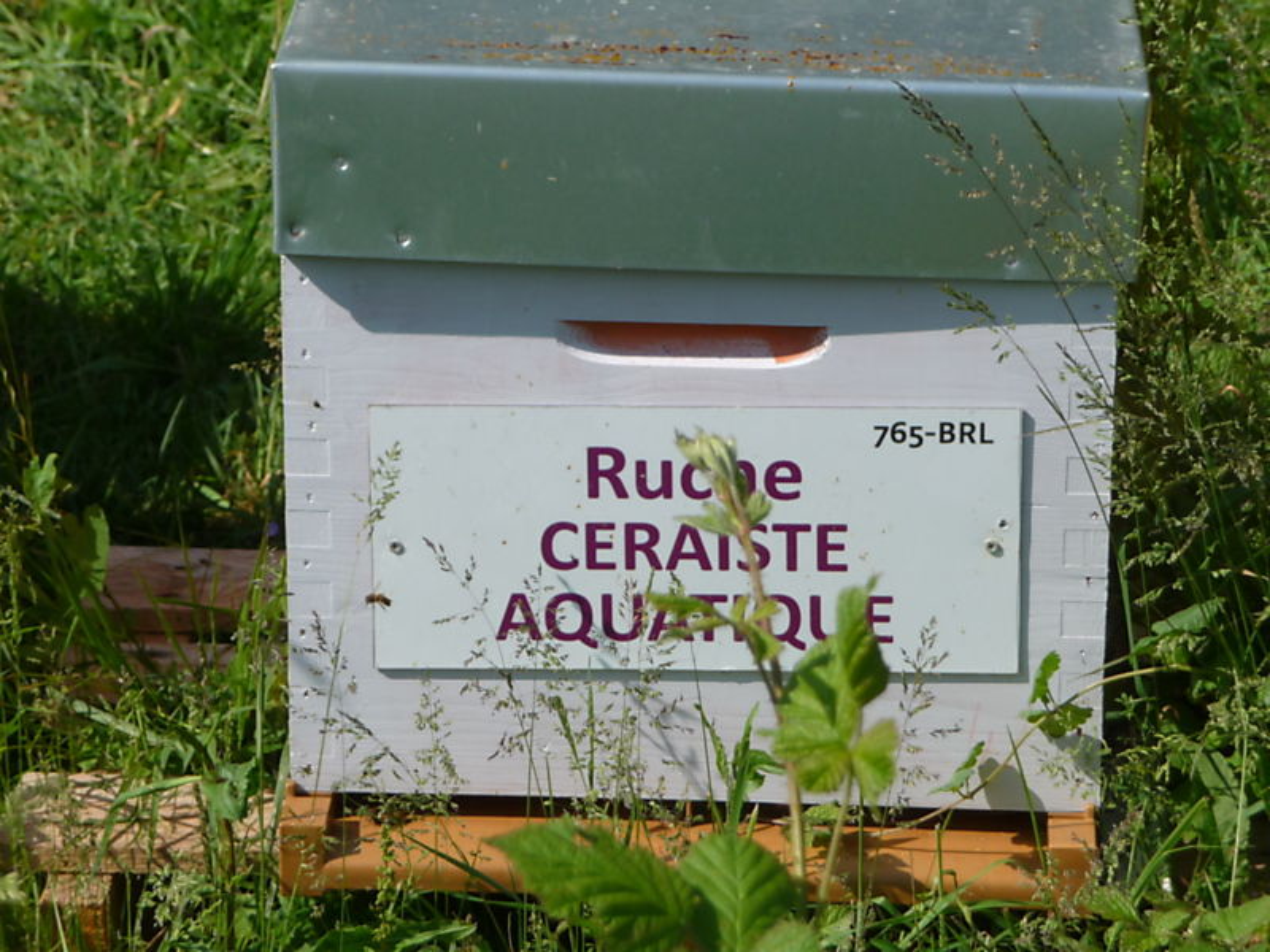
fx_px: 5173
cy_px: 476
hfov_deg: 14.0
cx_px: 635
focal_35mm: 141
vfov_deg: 10.5
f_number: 4.8
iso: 100
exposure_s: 1/800
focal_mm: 24.1
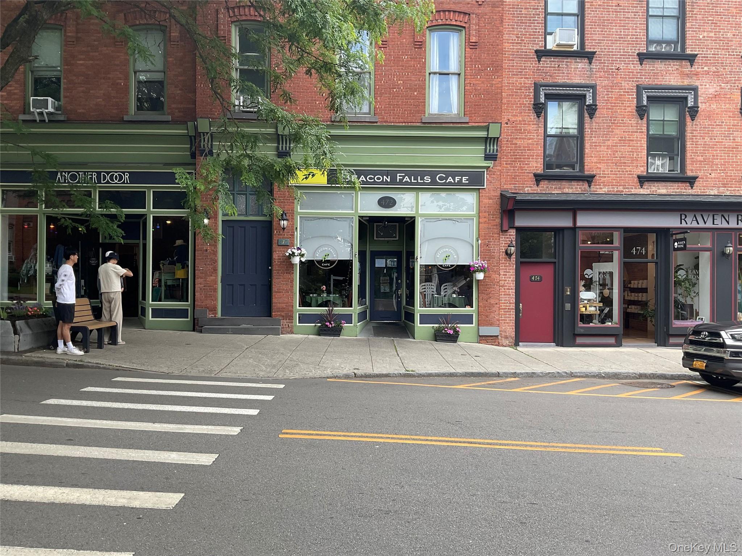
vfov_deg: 48.2
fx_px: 622
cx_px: 371
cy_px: 278
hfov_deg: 61.7
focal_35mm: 29
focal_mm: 3
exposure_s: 1/289
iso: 16
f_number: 1.8
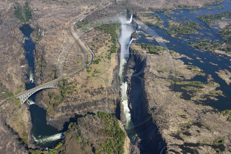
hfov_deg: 50.7
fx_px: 244
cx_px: 116
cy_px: 77
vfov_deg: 35.0
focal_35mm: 38
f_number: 8
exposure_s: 1/1000
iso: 400
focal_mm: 38
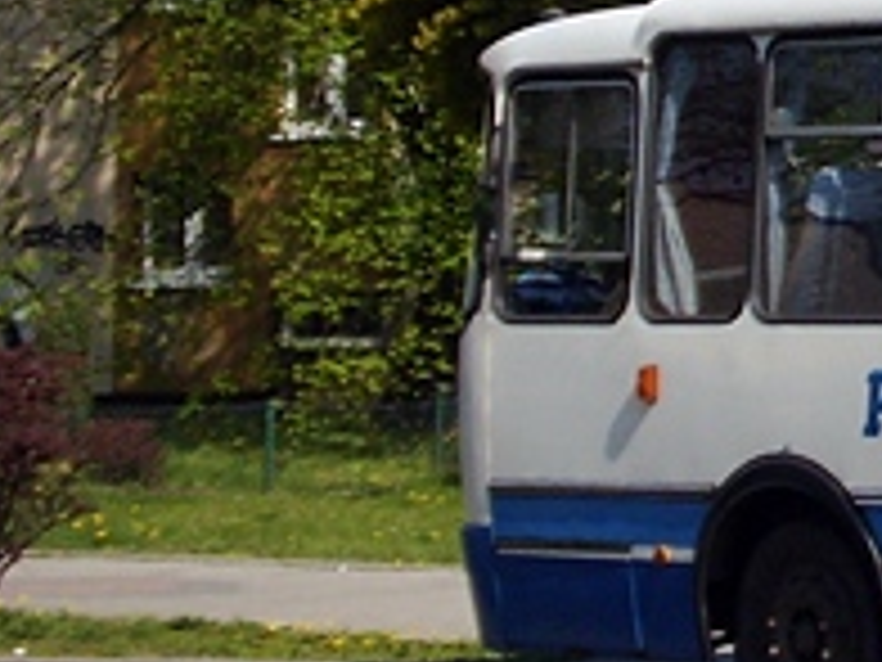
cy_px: 18
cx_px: 1652
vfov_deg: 6.9
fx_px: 5504
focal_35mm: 216
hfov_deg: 8.7
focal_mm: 9.3
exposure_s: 1/1000
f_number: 3.9
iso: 64
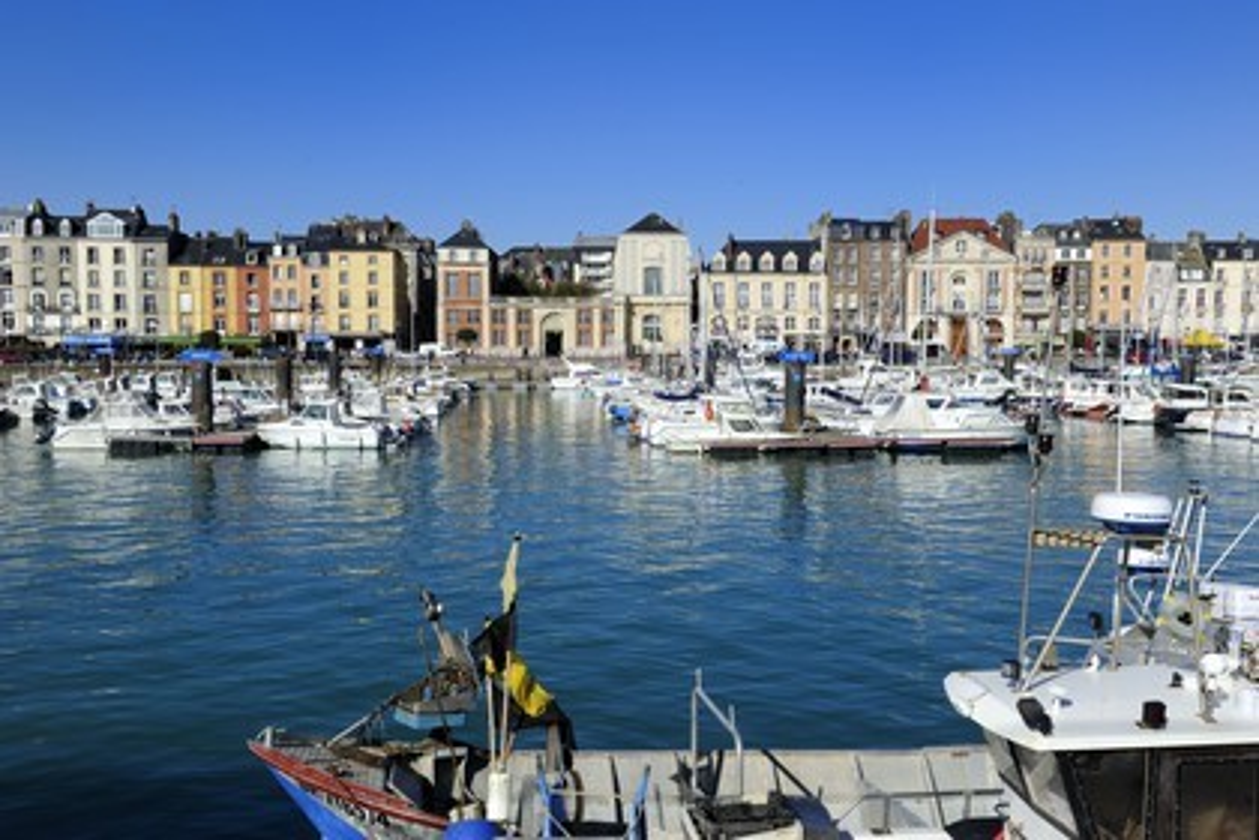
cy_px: 420
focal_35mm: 35
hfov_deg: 54.4
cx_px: 630
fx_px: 1224
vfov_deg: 37.9
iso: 200
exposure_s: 1/200
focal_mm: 35
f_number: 14
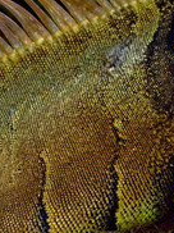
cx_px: 175
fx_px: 4380
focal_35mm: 652
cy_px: 52
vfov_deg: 3.0
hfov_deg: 2.3
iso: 200
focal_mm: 110
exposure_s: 1/250
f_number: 11
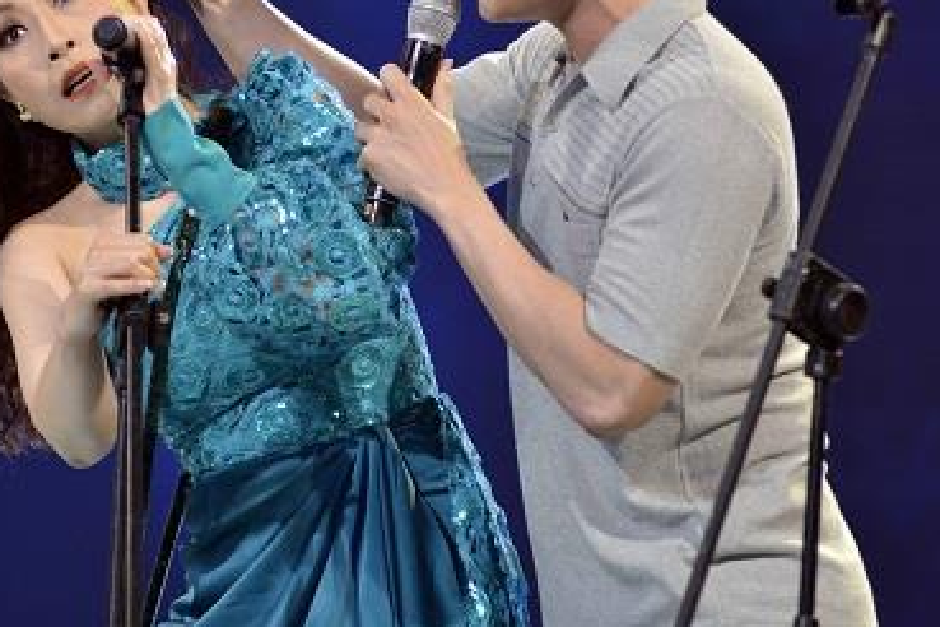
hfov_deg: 5.8
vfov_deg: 3.8
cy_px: 214
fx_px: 9347
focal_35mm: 358
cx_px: 257
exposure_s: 1/125
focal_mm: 200
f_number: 3.2
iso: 1000
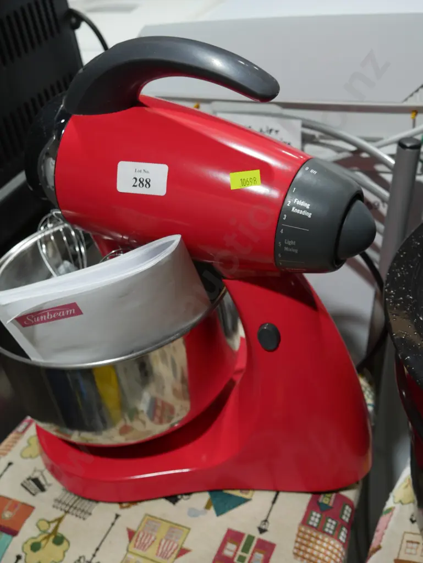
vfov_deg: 42.9
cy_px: 282
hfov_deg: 32.9
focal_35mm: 44
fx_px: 716
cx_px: 212
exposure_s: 1/60
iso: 200
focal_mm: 22
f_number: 4.7
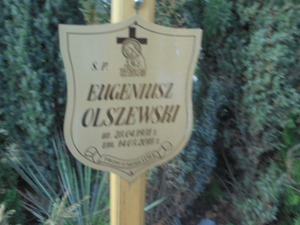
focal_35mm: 34
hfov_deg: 54.0
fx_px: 295
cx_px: 150
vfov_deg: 41.8
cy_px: 112
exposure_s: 1/100
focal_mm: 6.1
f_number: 4
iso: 100
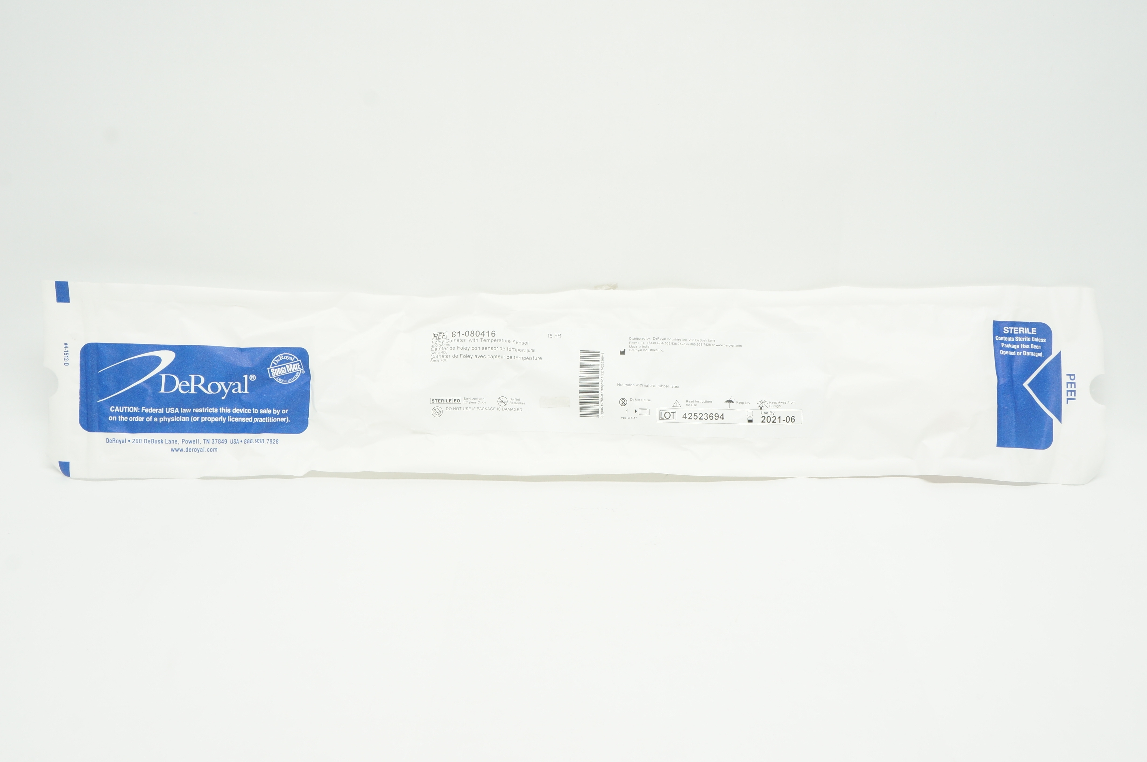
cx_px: 574
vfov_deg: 35.4
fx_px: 1194
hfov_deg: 51.3
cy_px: 381
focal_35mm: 38
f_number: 11
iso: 400
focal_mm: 25
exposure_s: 1/15
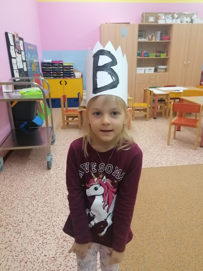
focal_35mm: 27
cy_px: 136
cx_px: 102
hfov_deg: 51.4
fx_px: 211
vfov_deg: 65.3
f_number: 1.8
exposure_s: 1/100
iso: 320
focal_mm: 4.75
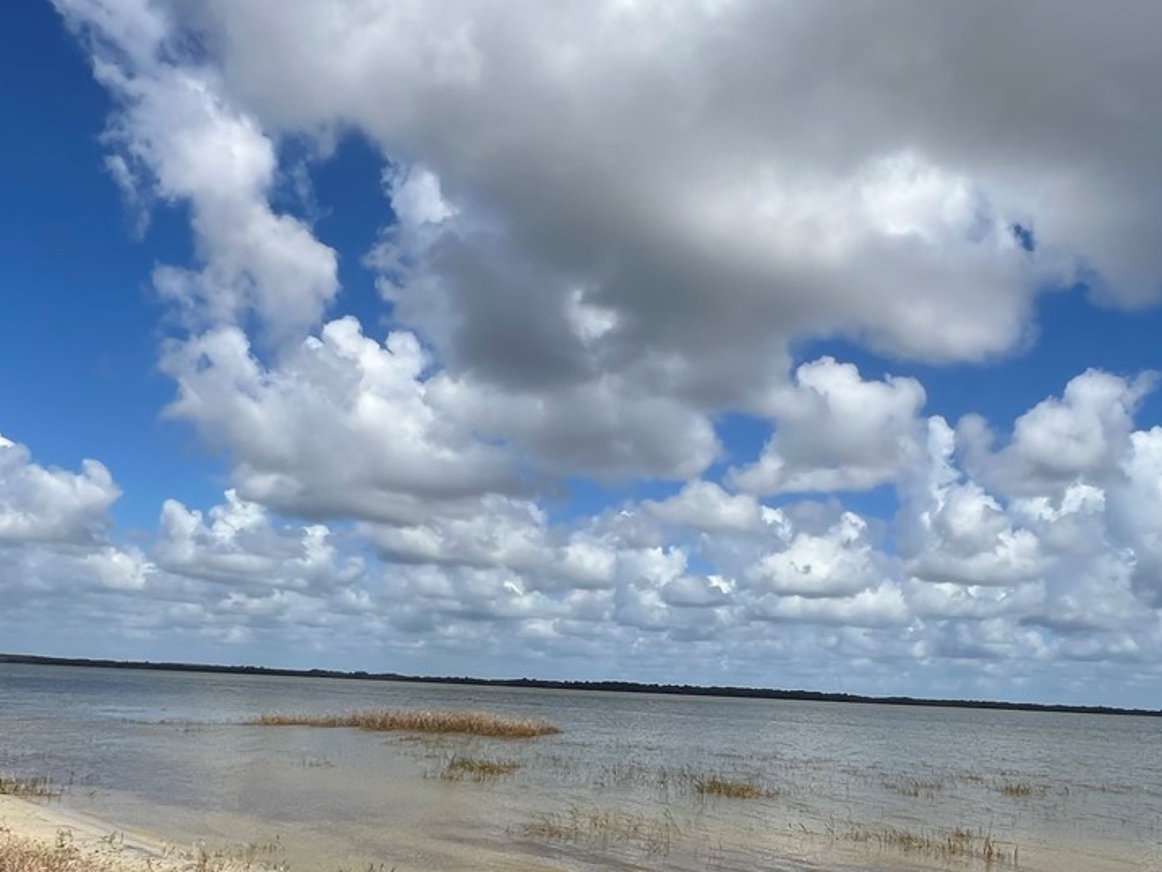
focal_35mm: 29
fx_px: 974
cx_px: 677
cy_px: 640
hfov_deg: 61.3
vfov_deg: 46.7
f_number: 1.8
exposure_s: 1/3774
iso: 32
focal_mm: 1.57
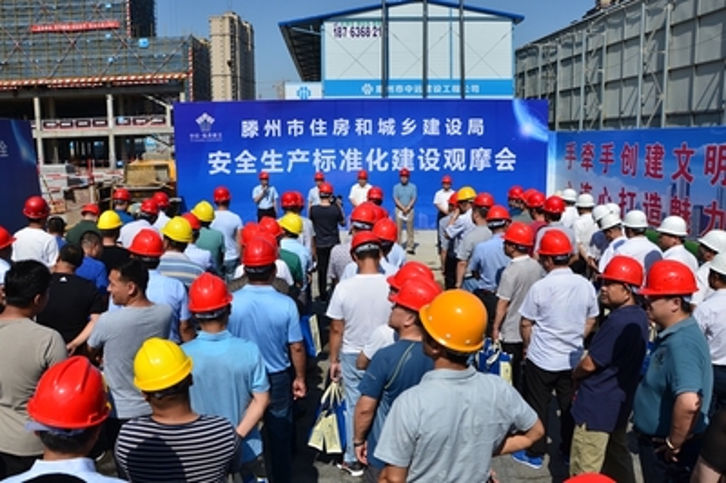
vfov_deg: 47.9
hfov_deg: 67.4
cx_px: 363
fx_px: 544
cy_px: 242
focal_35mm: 27
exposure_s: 1/400
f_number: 8
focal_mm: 18
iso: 100
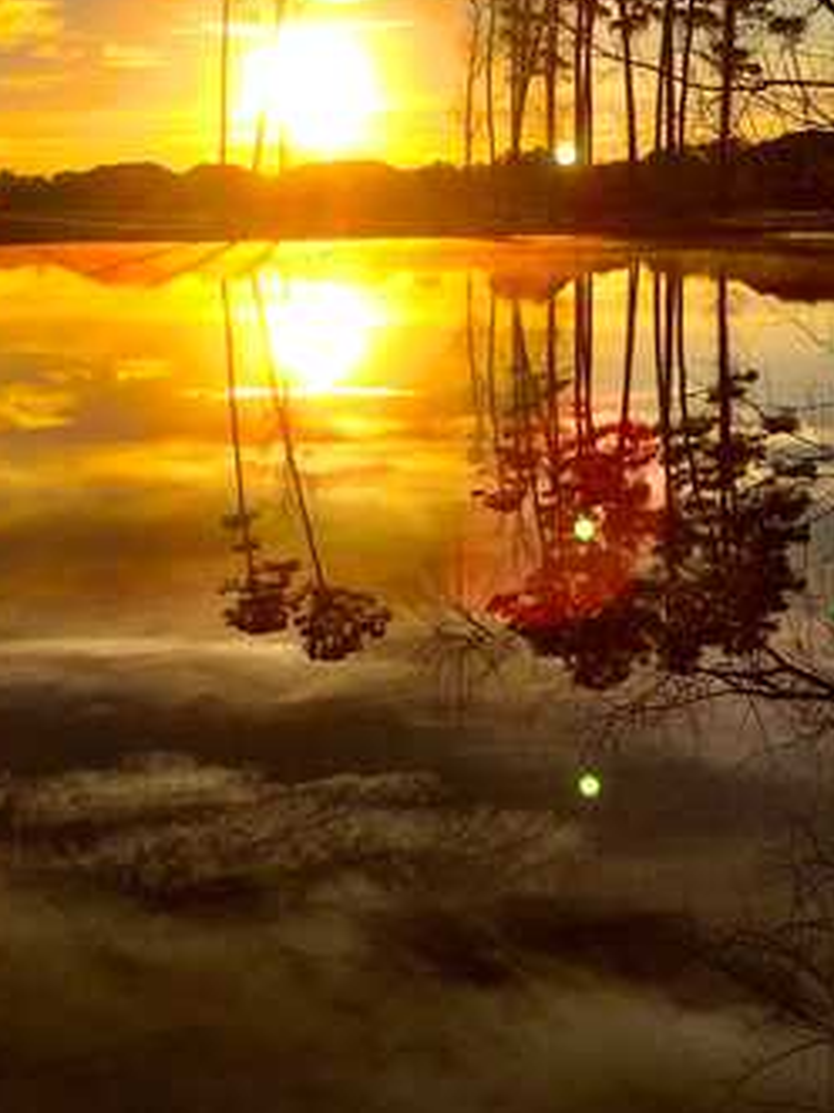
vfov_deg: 33.1
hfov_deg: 25.2
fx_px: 1864
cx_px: 441
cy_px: 434
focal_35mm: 58
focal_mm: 4.12
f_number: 2.2
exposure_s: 1/5128
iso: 40
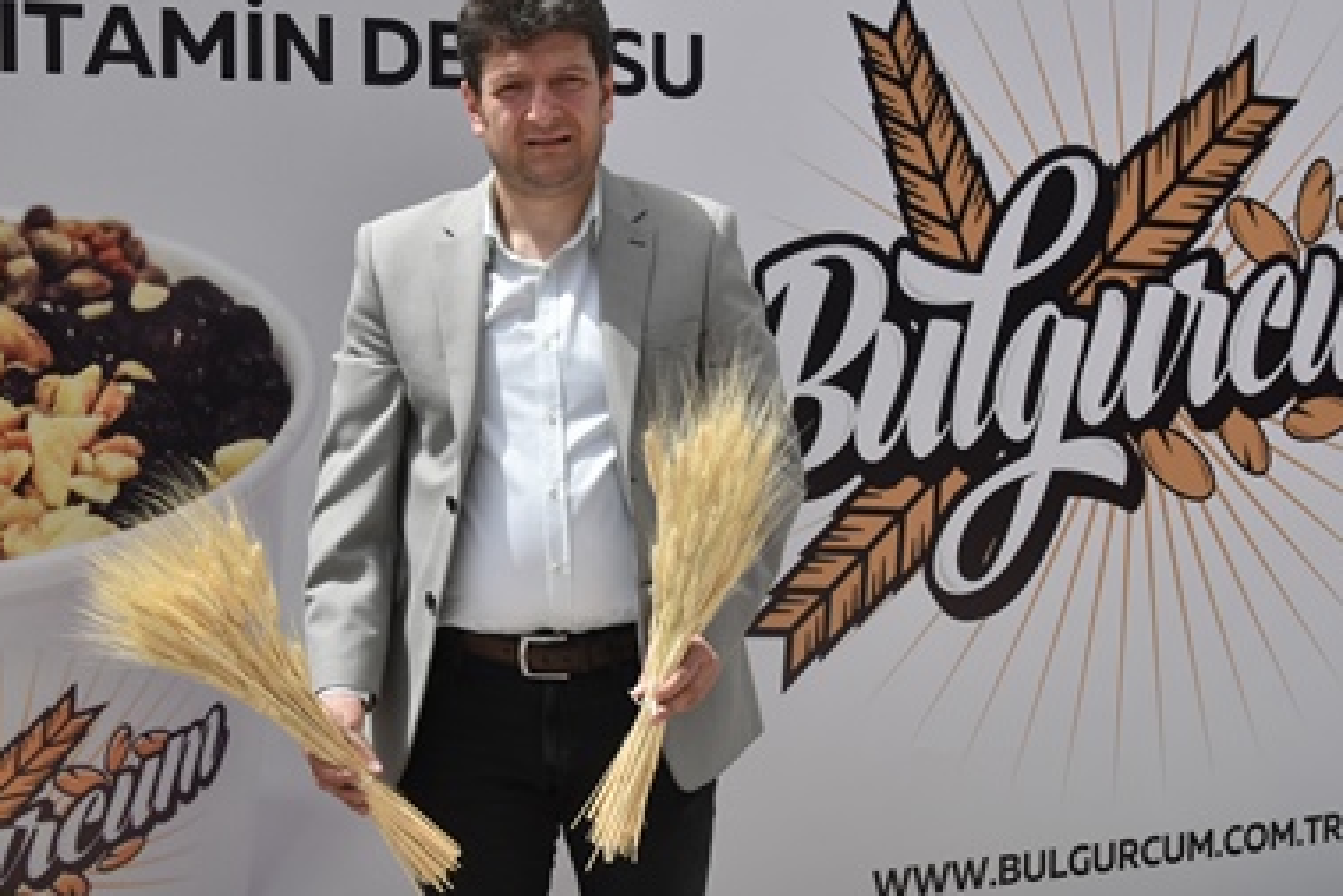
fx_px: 2015
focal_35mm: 54
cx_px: 514
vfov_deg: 25.0
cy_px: 370
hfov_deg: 36.7
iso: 100
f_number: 9
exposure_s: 1/320
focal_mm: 32
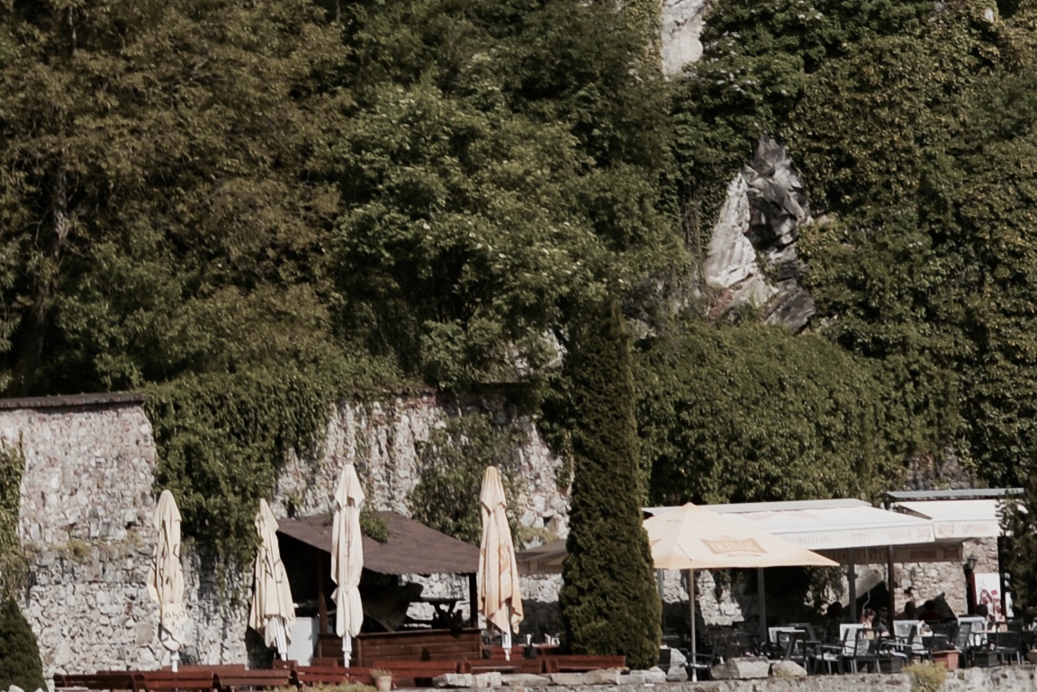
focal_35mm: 261
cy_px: -884
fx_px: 7521
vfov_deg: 5.1
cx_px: -609
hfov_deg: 7.7
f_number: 1.8
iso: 100
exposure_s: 1/3200
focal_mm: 50
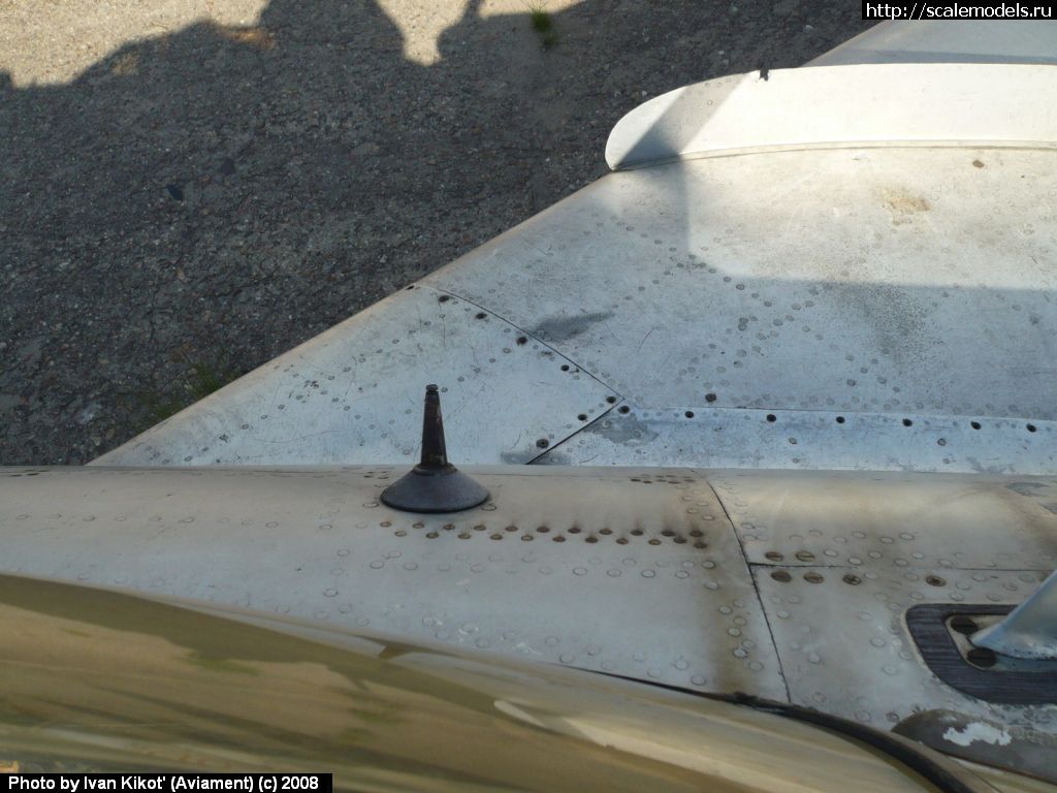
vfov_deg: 40.7
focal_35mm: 35
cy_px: 396
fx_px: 1069
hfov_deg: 52.6
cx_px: 528
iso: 100
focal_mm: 5.8
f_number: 8
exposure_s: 1/160
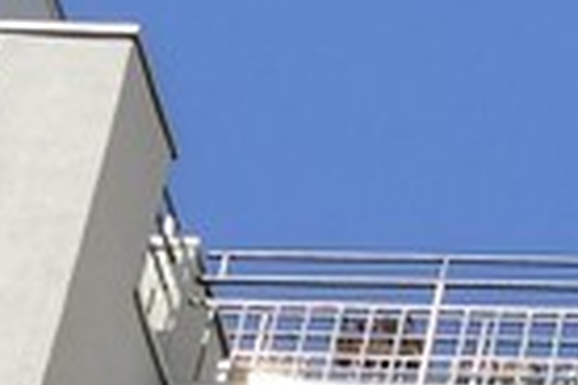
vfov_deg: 3.2
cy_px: 2624
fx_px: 5940
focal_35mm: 370
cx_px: 2207
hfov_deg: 5.0
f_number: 13
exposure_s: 1/250
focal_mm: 32
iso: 200
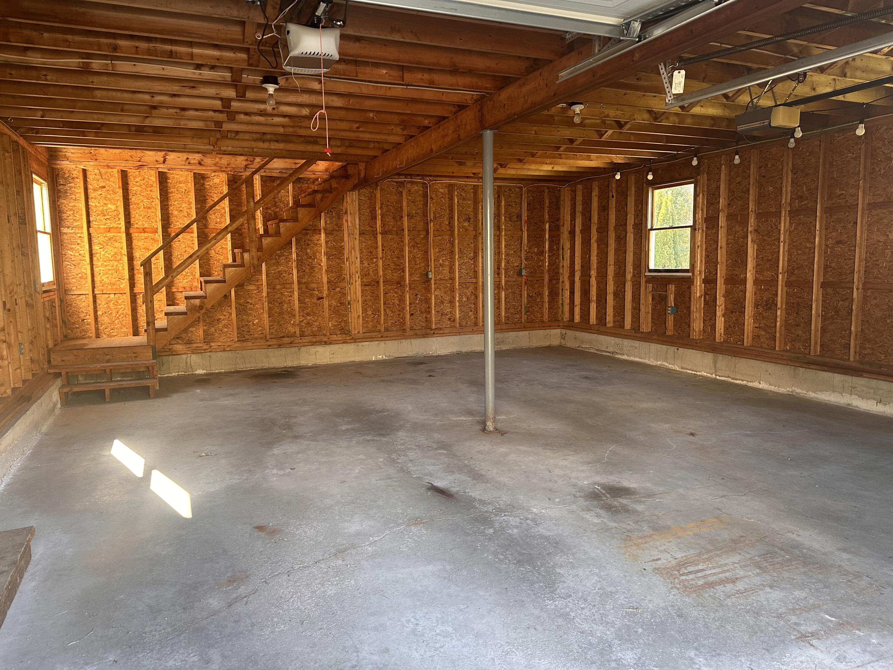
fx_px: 619
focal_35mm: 24
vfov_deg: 56.8
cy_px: 335
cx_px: 446
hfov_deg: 71.6
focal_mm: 6.86
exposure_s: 1/121
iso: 200
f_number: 1.78
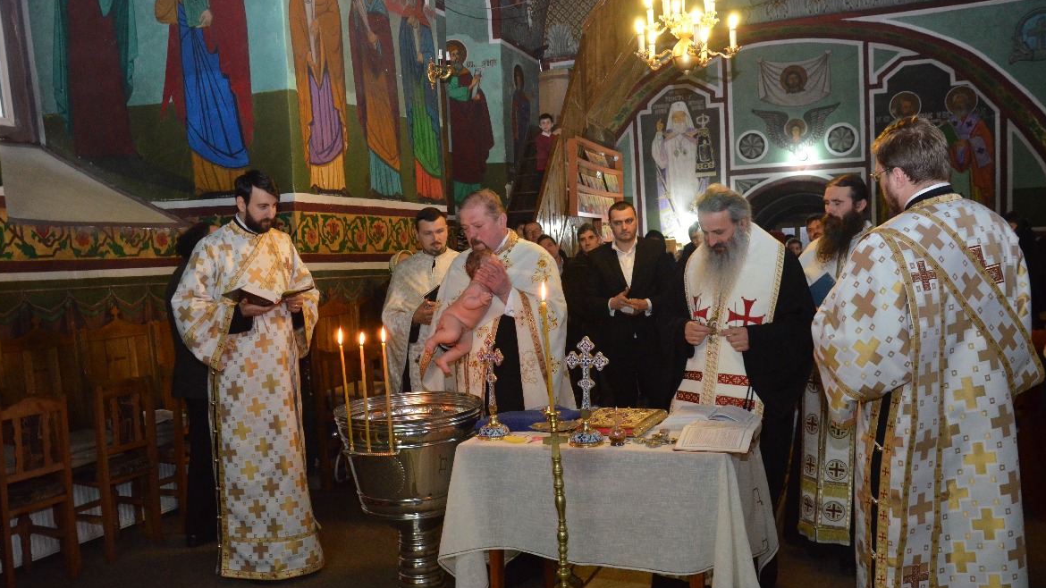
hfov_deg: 66.1
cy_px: 340
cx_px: 525
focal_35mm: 29
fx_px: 804
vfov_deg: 40.1
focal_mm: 18
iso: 3200
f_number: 4
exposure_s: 1/60
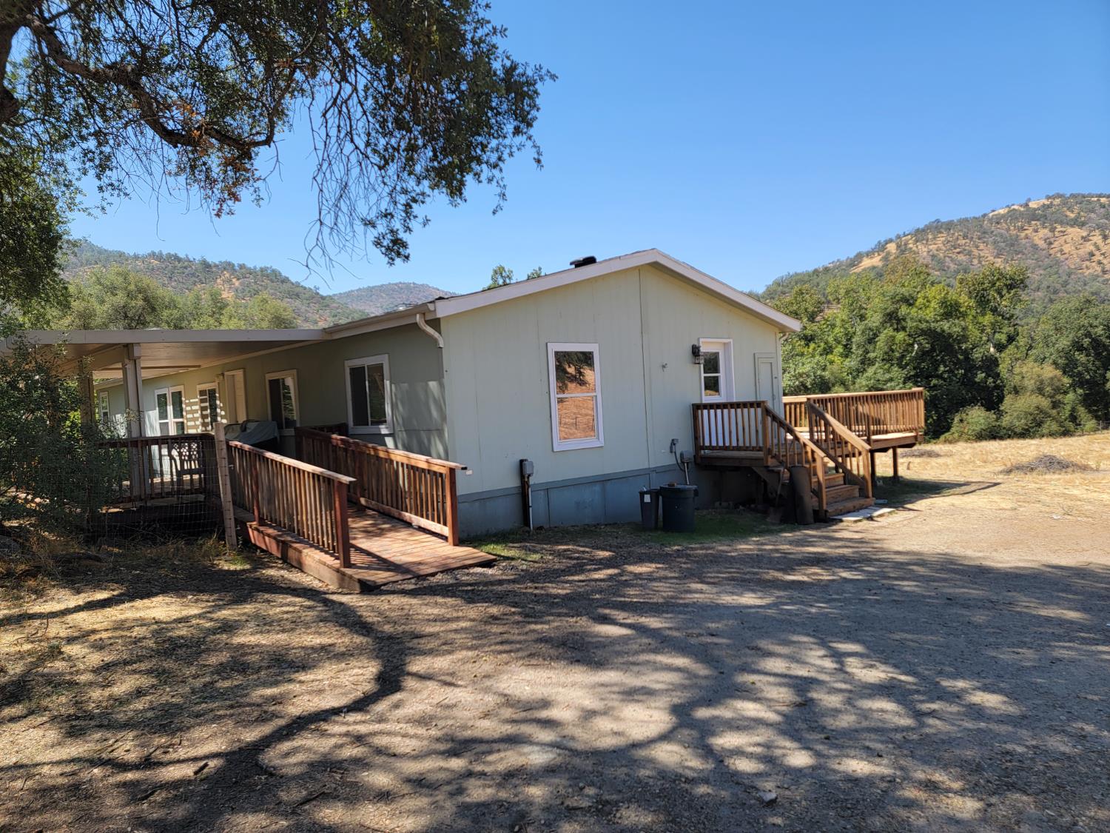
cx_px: 555
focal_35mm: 24
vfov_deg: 56.8
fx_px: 770
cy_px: 416
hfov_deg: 71.6
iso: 16
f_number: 1.8
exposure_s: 1/529
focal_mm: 6.7
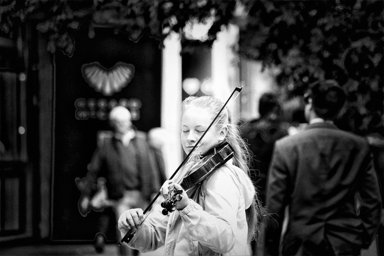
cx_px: 192
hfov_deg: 7.2
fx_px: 3040
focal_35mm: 285
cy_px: 128
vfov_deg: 4.8
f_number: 4.5
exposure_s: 1/500
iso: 800
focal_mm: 190
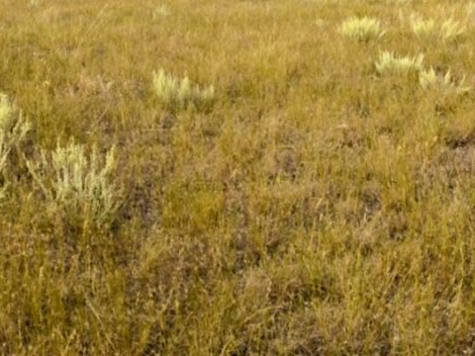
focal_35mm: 65
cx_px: 269
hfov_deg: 29.8
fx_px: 891
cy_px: 38
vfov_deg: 22.1
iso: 200
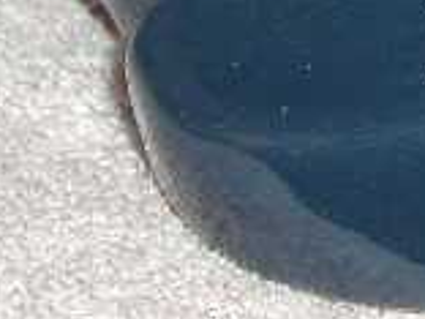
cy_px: -308
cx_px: 463
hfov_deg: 6.1
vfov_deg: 4.6
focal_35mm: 321
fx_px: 3941
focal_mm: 16.3
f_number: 8.6
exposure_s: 1/30
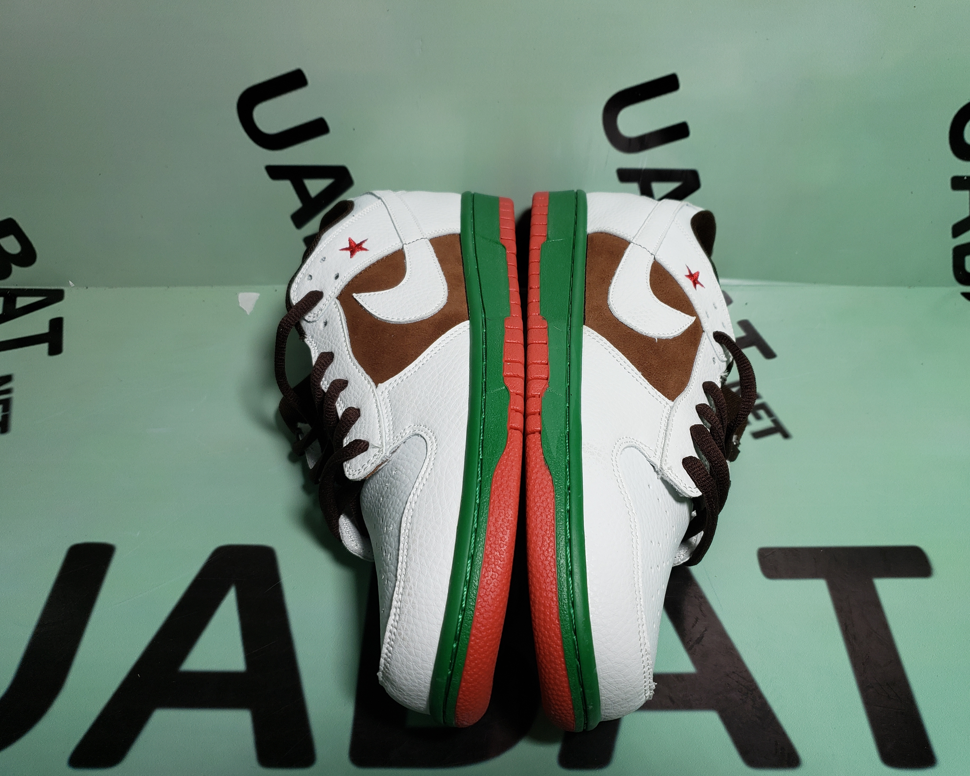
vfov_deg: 51.5
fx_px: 804
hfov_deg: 62.2
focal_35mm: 28
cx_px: 513
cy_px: 398
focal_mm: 4.3
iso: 50
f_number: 1.5
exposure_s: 1/459
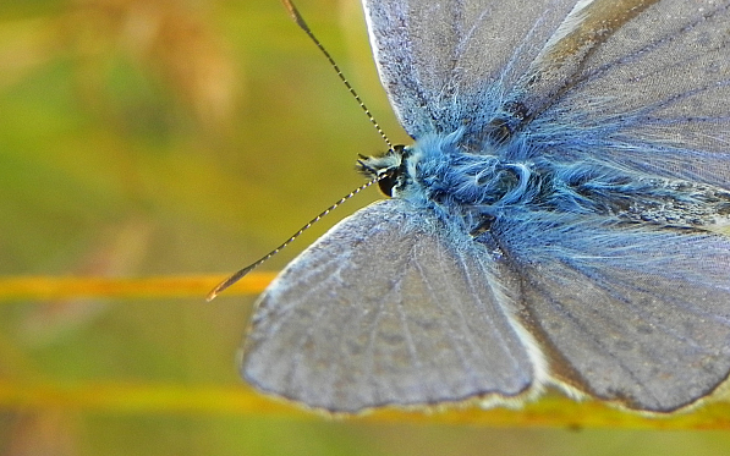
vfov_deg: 6.9
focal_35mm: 191
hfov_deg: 10.9
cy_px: 106
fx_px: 3800
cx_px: 551
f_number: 5
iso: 160
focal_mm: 18.8
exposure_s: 1/205
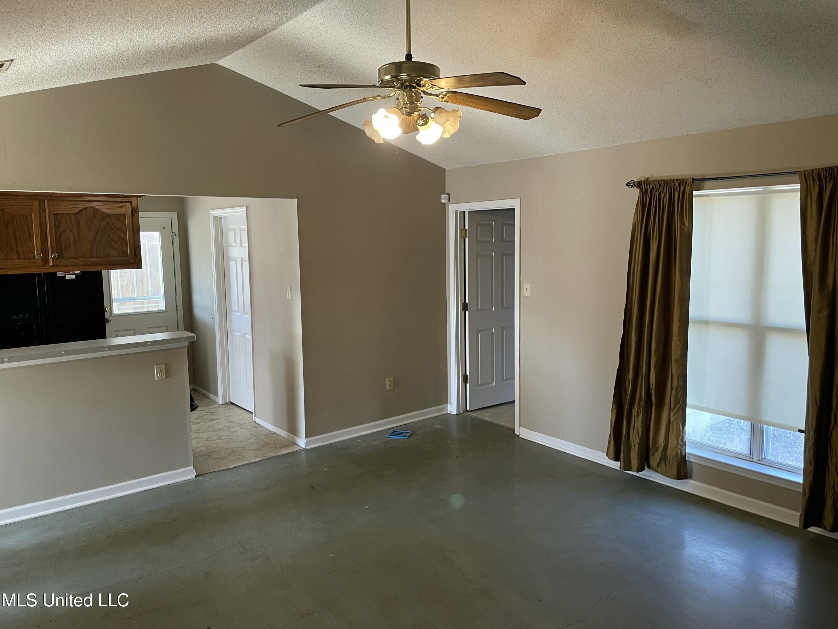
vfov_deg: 53.1
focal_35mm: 26
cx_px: 419
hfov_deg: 67.3
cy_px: 314
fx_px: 629
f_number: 1.6
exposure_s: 1/60
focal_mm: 4.2
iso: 125
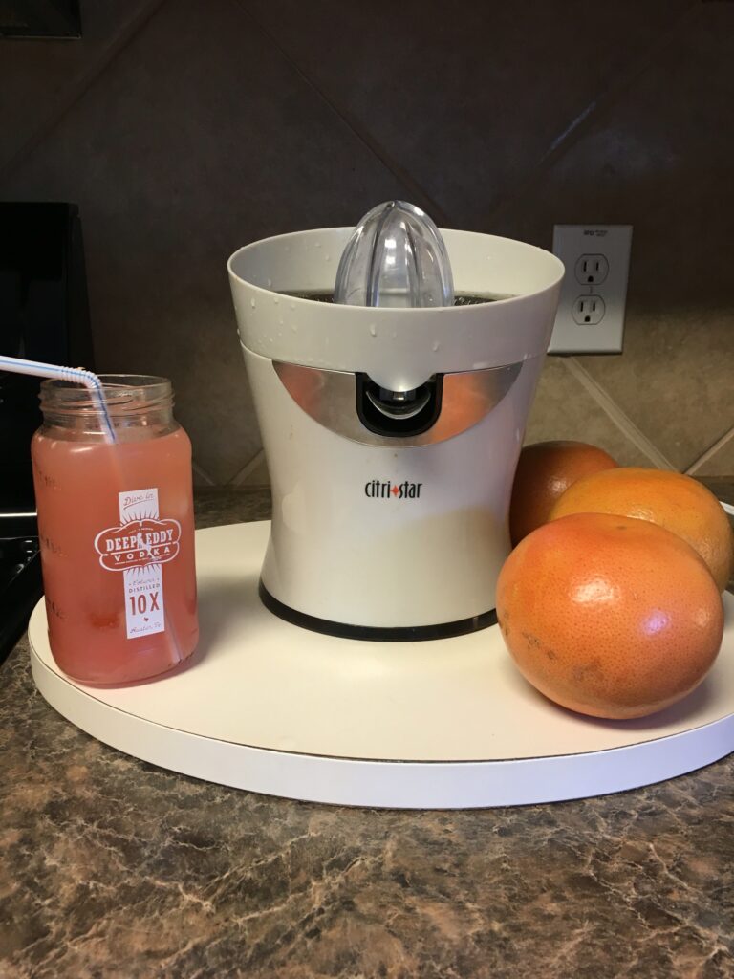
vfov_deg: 61.7
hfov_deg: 48.2
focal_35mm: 29
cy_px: 490
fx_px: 820
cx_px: 367
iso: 64
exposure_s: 1/30
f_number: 2.2
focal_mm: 4.15
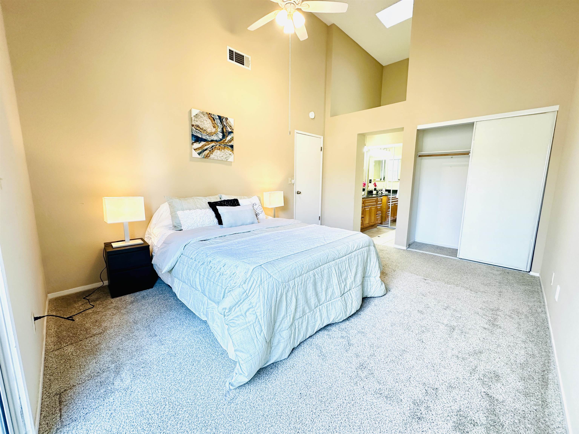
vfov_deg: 85.7
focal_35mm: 14
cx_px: 290
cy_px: 217
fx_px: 234
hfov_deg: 102.1
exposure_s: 1/60
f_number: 2.2
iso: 200
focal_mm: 2.22
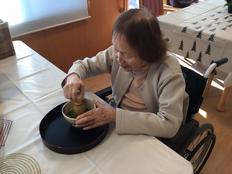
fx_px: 208
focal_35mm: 31
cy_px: 87
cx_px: 116
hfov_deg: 58.3
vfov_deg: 45.5
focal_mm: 3.3
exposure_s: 1/60
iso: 32
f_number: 2.4
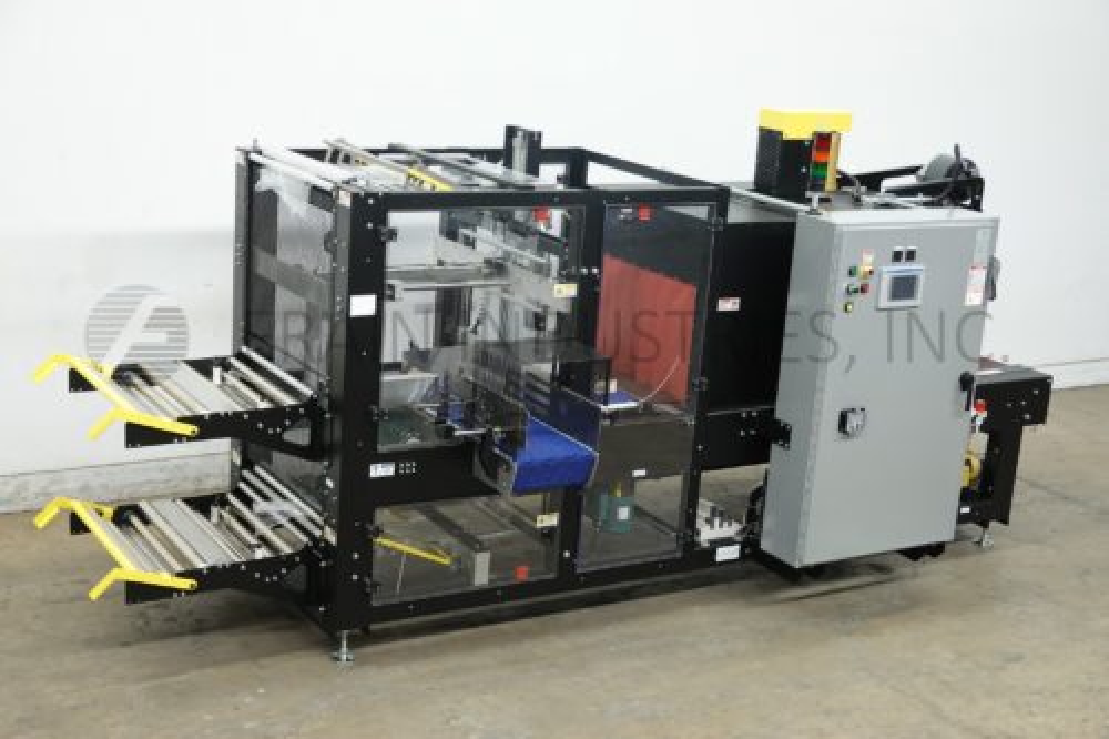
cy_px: 370
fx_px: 1632
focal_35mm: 53
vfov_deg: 25.5
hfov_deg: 37.5
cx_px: 554
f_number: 4
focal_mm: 19.43
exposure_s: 1/60
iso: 500
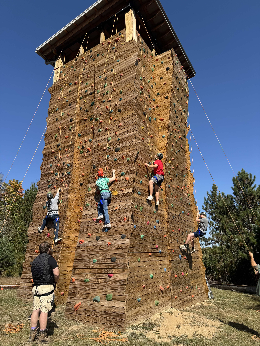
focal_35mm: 24
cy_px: 173
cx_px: 130
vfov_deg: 71.6
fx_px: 240
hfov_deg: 56.8
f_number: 1.78
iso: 80
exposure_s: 1/3597
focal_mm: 6.76
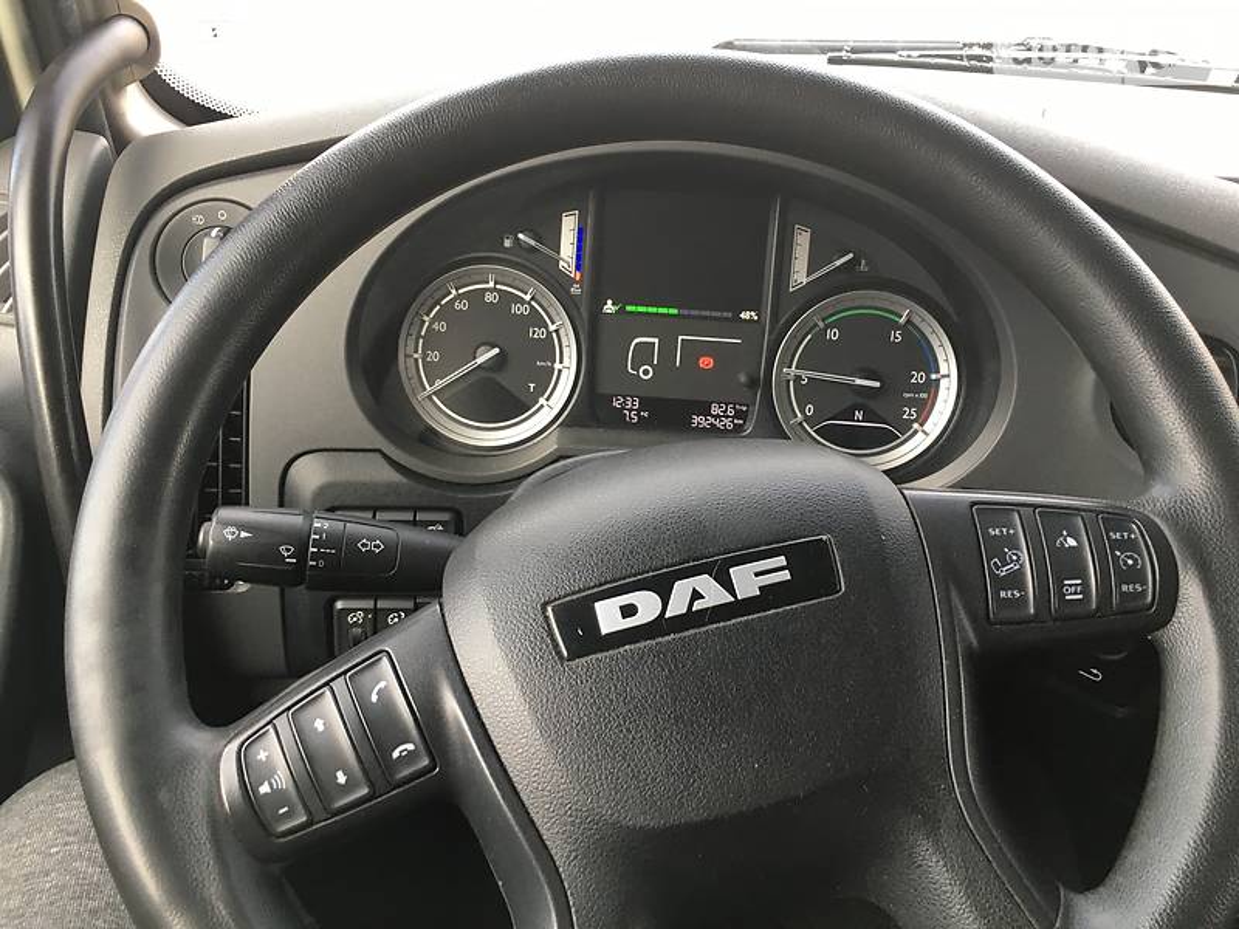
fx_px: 1038
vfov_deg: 48.2
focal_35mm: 29
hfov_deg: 61.7
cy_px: 464
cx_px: 620
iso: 40
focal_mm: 4.2
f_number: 2.2
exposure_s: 1/33
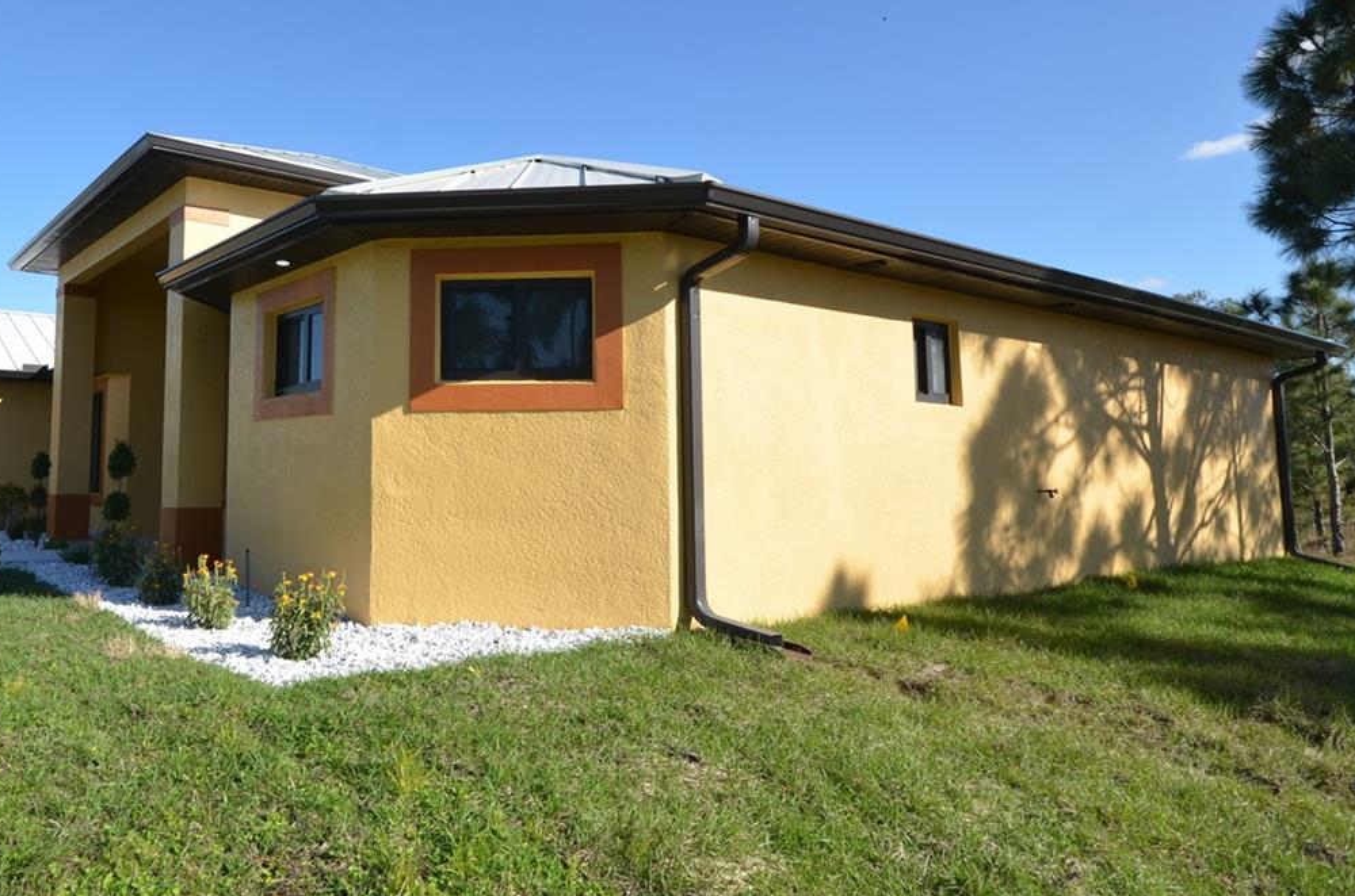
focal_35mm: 24
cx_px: 413
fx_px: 901
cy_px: 359
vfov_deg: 52.6
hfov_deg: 70.9
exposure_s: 1/250
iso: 140
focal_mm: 10
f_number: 8
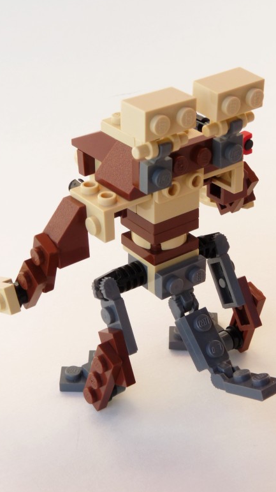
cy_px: 246
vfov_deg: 30.6
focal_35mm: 69
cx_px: 142
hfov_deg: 17.5
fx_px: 899
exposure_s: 1/40
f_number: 7.1
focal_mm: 10.8
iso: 100
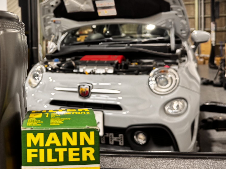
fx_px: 268
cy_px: 51
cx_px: 73
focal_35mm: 41
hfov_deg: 45.0
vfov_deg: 34.7
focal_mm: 6.76
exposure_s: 1/100
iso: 200
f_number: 1.78
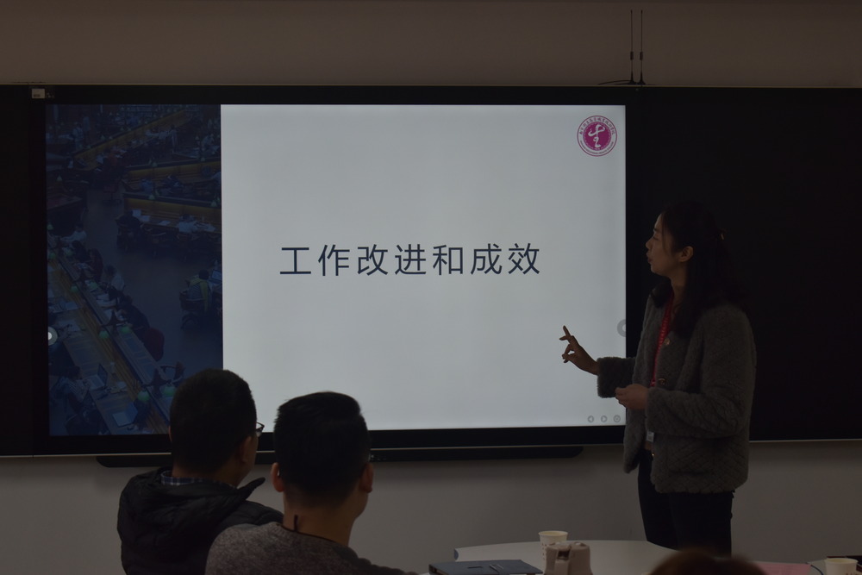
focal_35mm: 78
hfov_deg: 26.0
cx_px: 431
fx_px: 1868
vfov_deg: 17.5
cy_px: 288
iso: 400
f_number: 5.6
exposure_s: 1/80
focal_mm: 52
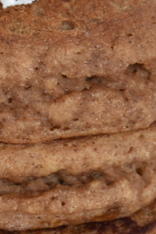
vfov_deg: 4.8
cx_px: -50
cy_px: 135
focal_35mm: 426
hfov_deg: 3.2
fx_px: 2769
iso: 200
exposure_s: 1/30
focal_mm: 52
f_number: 5.6
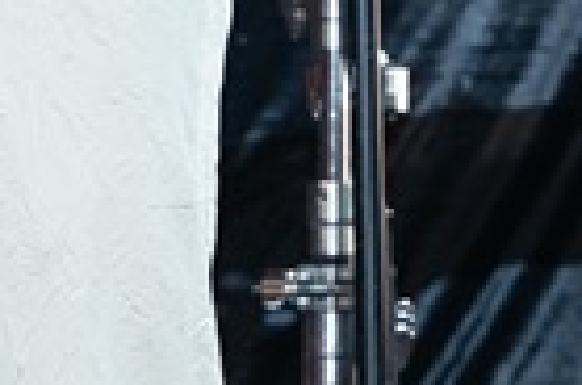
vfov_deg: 2.3
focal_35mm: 577
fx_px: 9307
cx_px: 666
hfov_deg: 3.6
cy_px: -799
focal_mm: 80
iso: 2000
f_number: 4.5
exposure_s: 1/250
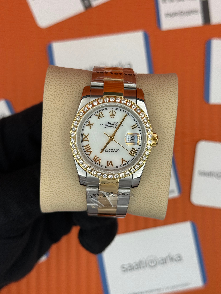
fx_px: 409
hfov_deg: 30.3
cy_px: 147
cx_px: 110
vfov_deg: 39.7
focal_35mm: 48
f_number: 1.78
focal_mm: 6.76
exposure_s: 1/786
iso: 64
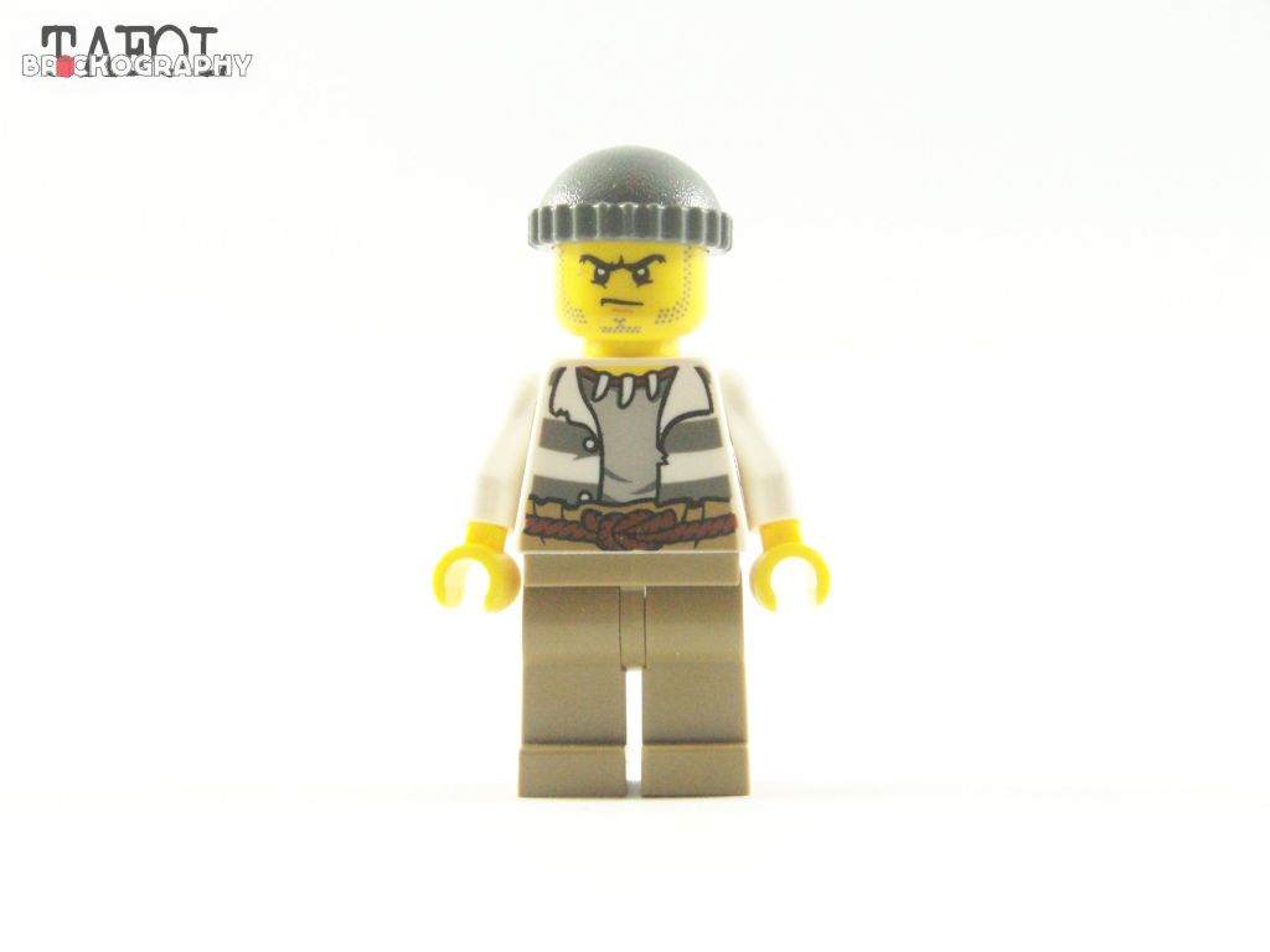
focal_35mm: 105
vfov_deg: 14.1
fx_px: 3852
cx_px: 635
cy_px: 476
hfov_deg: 18.7
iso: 400
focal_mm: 17.5
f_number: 4
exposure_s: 1/60
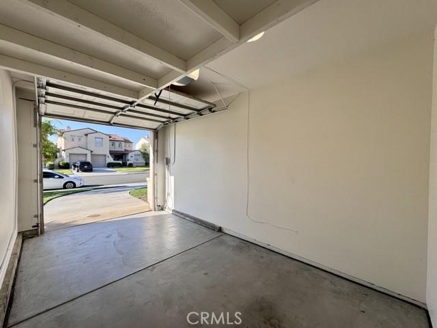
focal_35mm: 14
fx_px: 177
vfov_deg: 85.7
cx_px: 218
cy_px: 164
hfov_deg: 102.1
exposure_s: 1/505
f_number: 2.2
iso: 40
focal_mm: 2.22
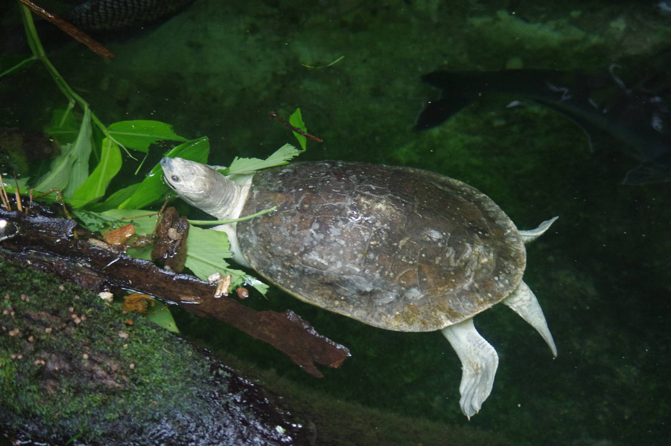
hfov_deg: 20.0
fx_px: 1899
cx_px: 336
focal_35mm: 102
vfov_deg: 13.4
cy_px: 223
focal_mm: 67.5
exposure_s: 1/80
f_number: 4.5
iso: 1600
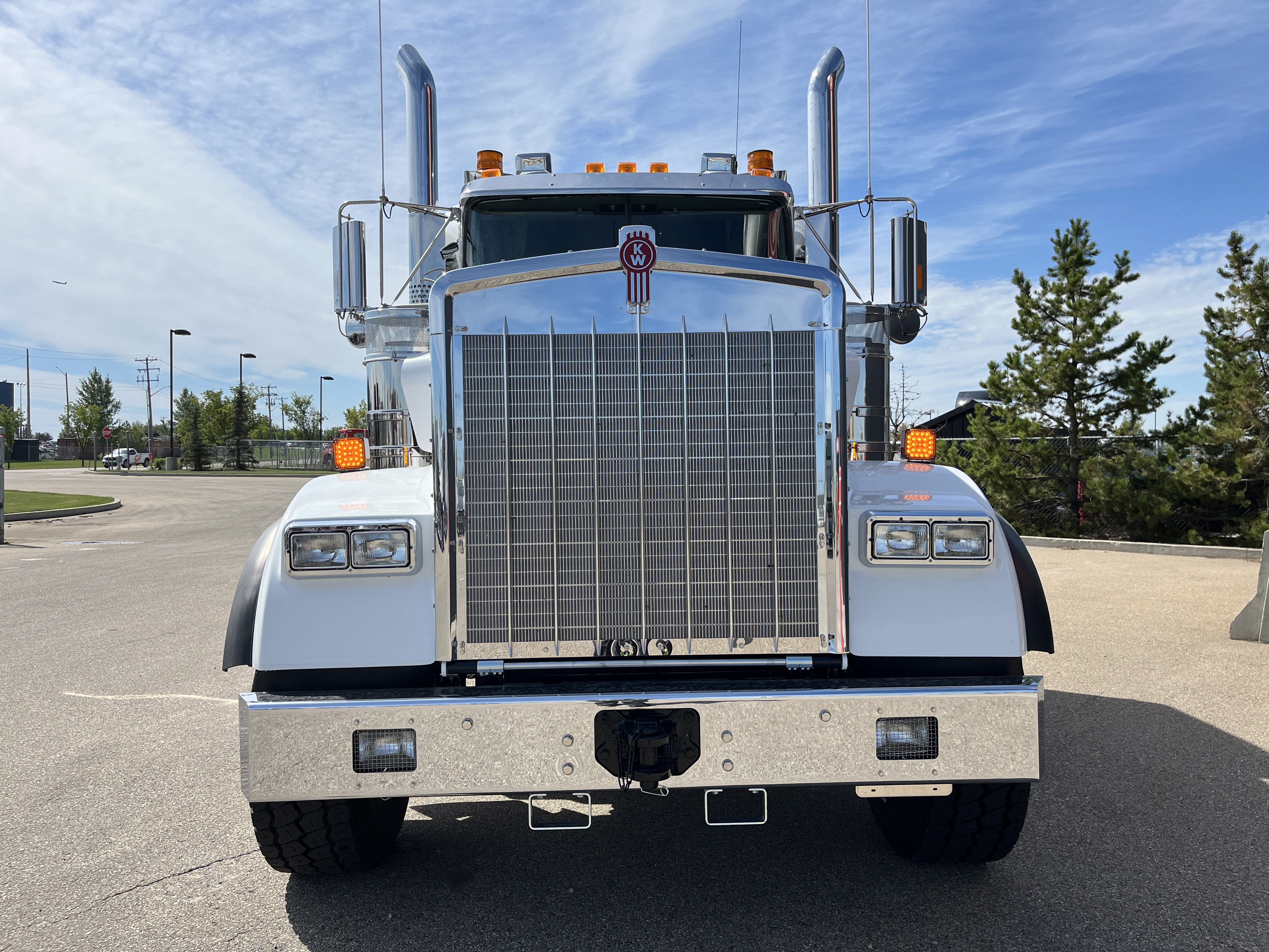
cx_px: 634
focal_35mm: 26
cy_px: 476
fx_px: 953
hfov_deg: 67.3
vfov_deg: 53.1
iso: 50
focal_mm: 5.1
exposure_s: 1/4651
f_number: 1.6
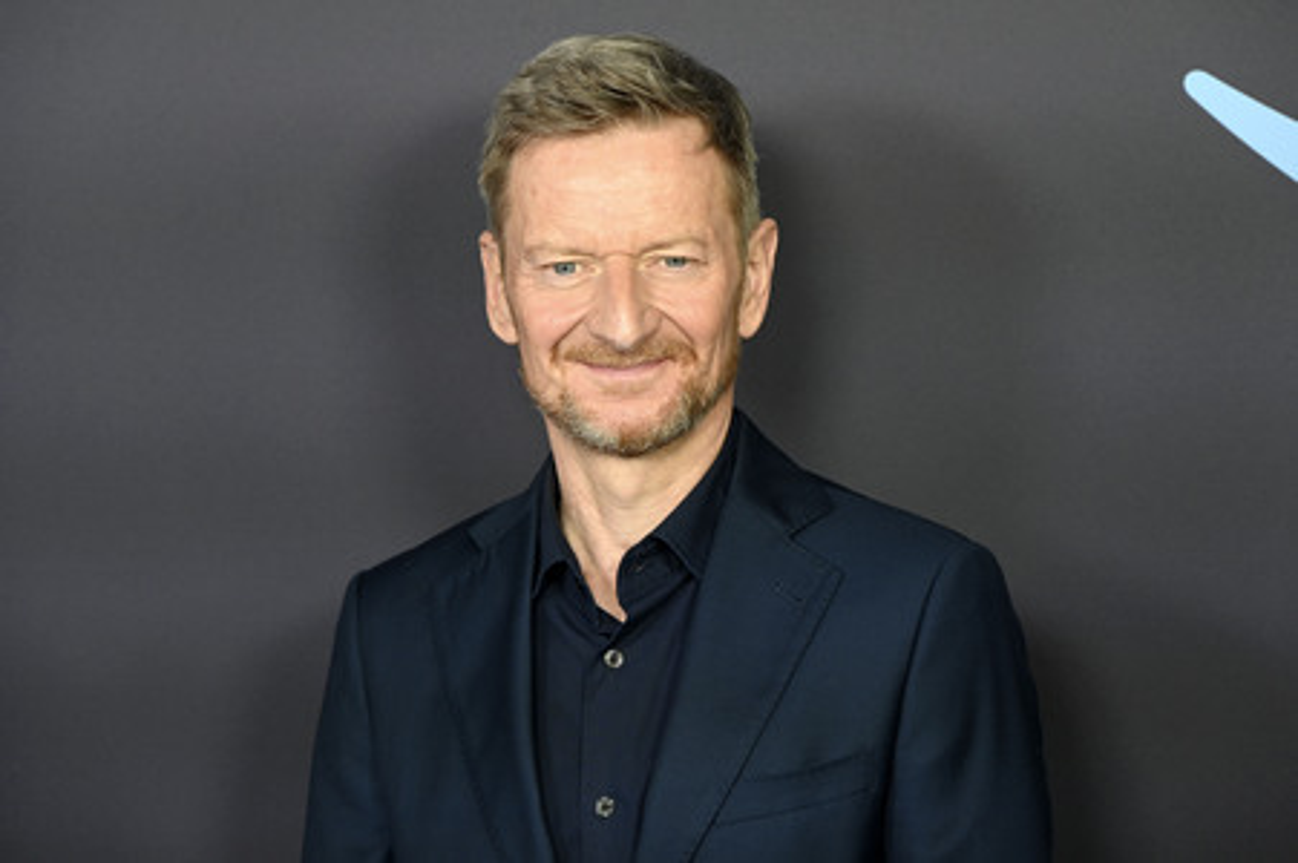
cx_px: 649
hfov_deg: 18.6
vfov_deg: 12.4
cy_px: 432
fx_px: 3963
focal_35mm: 110
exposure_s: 1/160
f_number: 6.3
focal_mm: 110
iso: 500
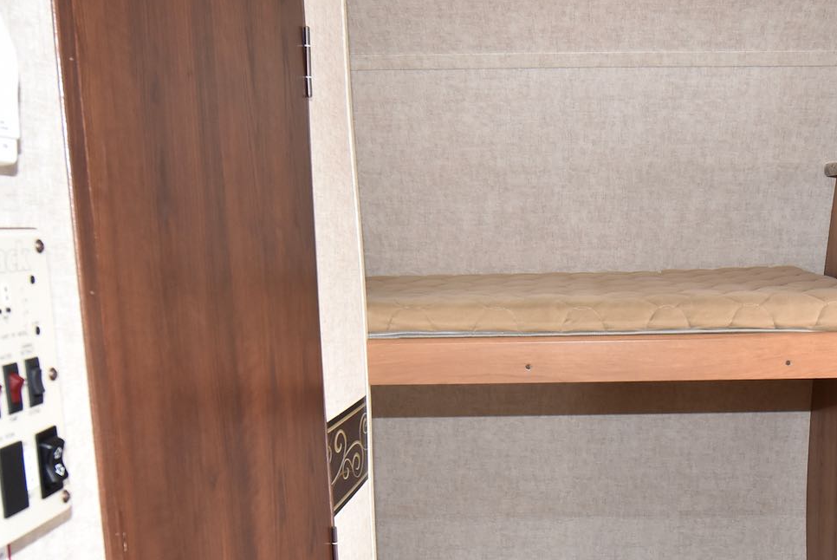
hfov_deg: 45.4
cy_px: 416
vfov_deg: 31.5
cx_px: 583
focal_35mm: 42
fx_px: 976
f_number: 5.6
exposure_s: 1/125
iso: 640
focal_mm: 15
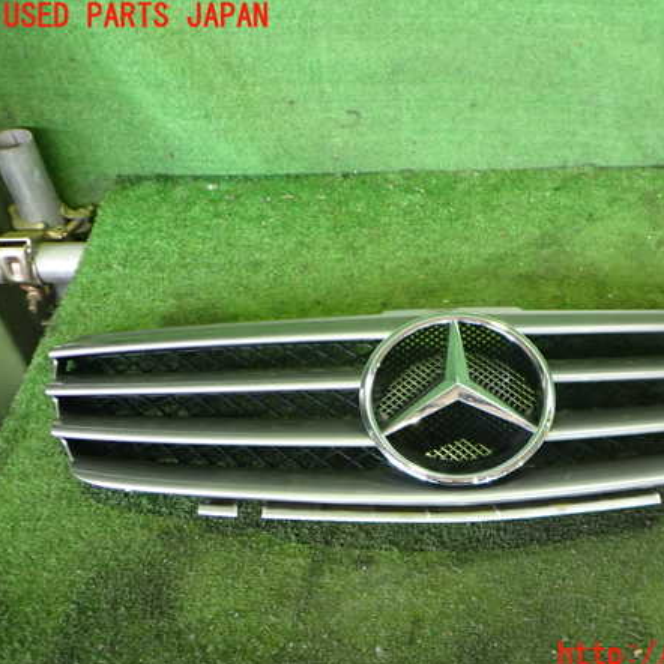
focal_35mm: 36
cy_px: 337
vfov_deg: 46.0
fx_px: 781
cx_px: 446
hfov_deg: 45.3
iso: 500
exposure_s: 1/30
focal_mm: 5.4
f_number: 2.3
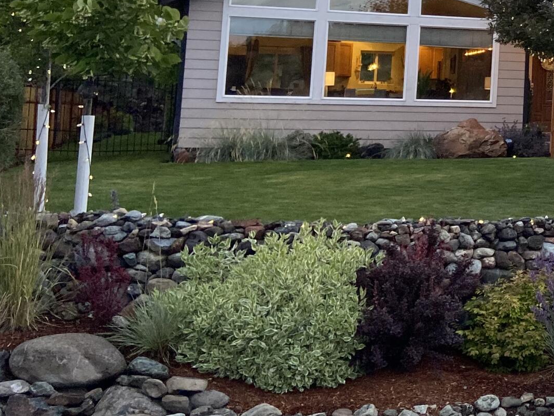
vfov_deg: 19.6
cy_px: -3
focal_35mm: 73
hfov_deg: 23.0
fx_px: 1168
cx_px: 766
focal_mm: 4.25
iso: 125
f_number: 1.8
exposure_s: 1/95
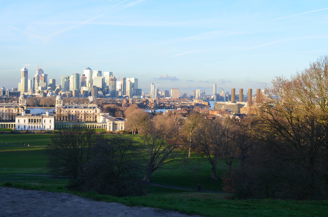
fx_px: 391
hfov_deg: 45.5
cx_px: 153
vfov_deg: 31.0
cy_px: 115
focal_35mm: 43
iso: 200
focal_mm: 26
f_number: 10
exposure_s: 1/60
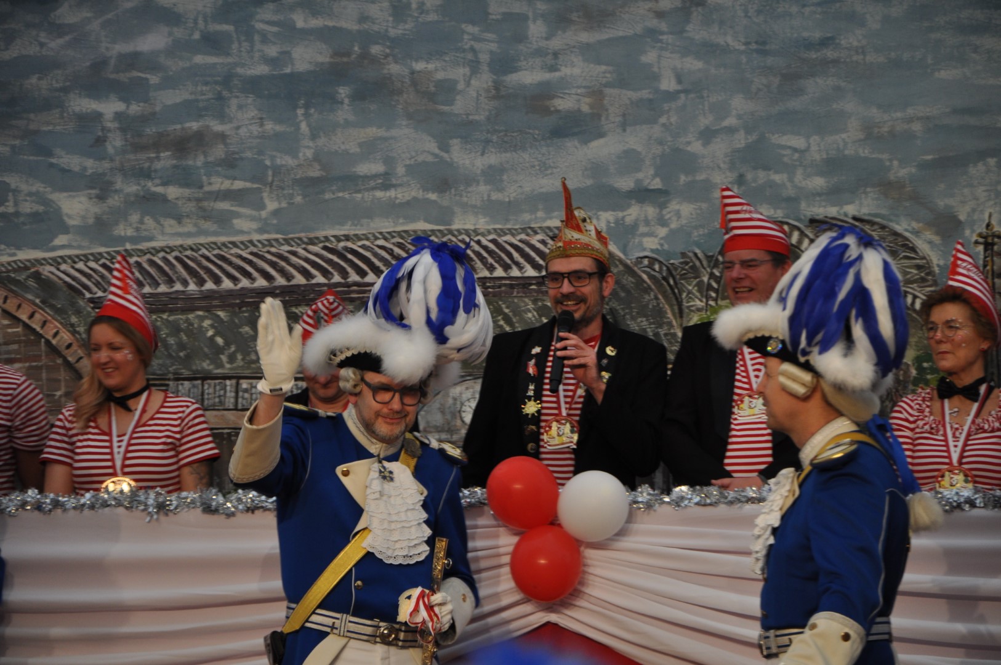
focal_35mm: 158
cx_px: 500
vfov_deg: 8.7
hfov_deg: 13.1
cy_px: 332
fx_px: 4374
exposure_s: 1/60
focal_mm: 105
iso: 450
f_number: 5.6
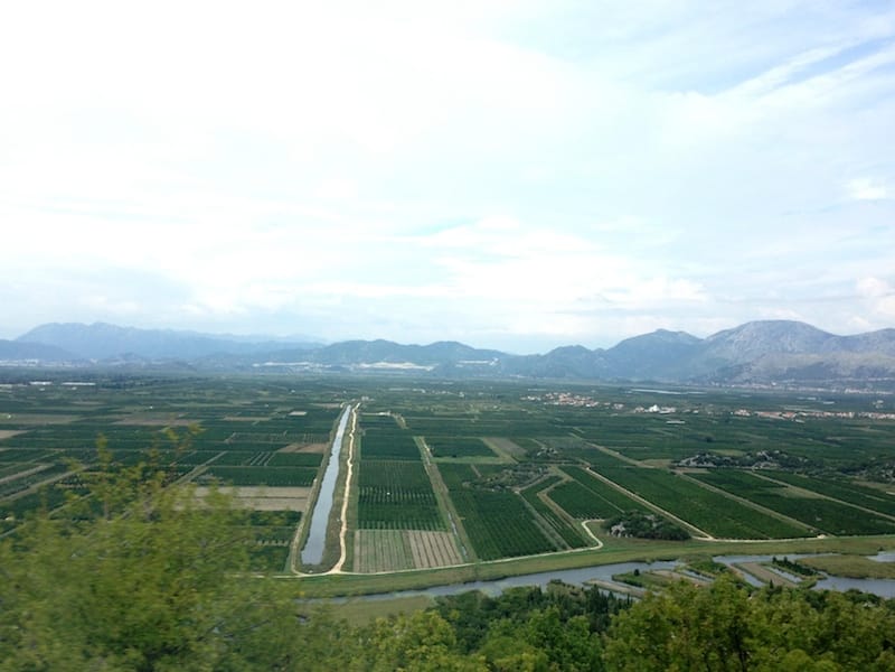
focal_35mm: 33
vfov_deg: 42.9
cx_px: 448
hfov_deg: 55.4
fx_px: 853
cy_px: 336
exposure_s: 1/471
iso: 50
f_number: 2.4
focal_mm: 4.12
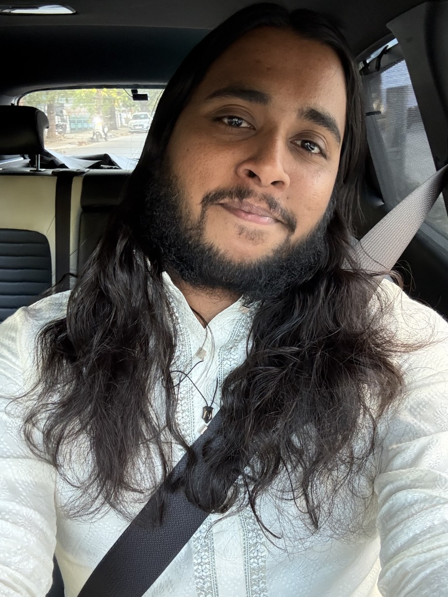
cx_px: 224
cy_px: 298
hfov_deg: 46.8
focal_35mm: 30
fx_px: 518
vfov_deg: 60.0
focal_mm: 2.69
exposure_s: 1/44
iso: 320
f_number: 1.9
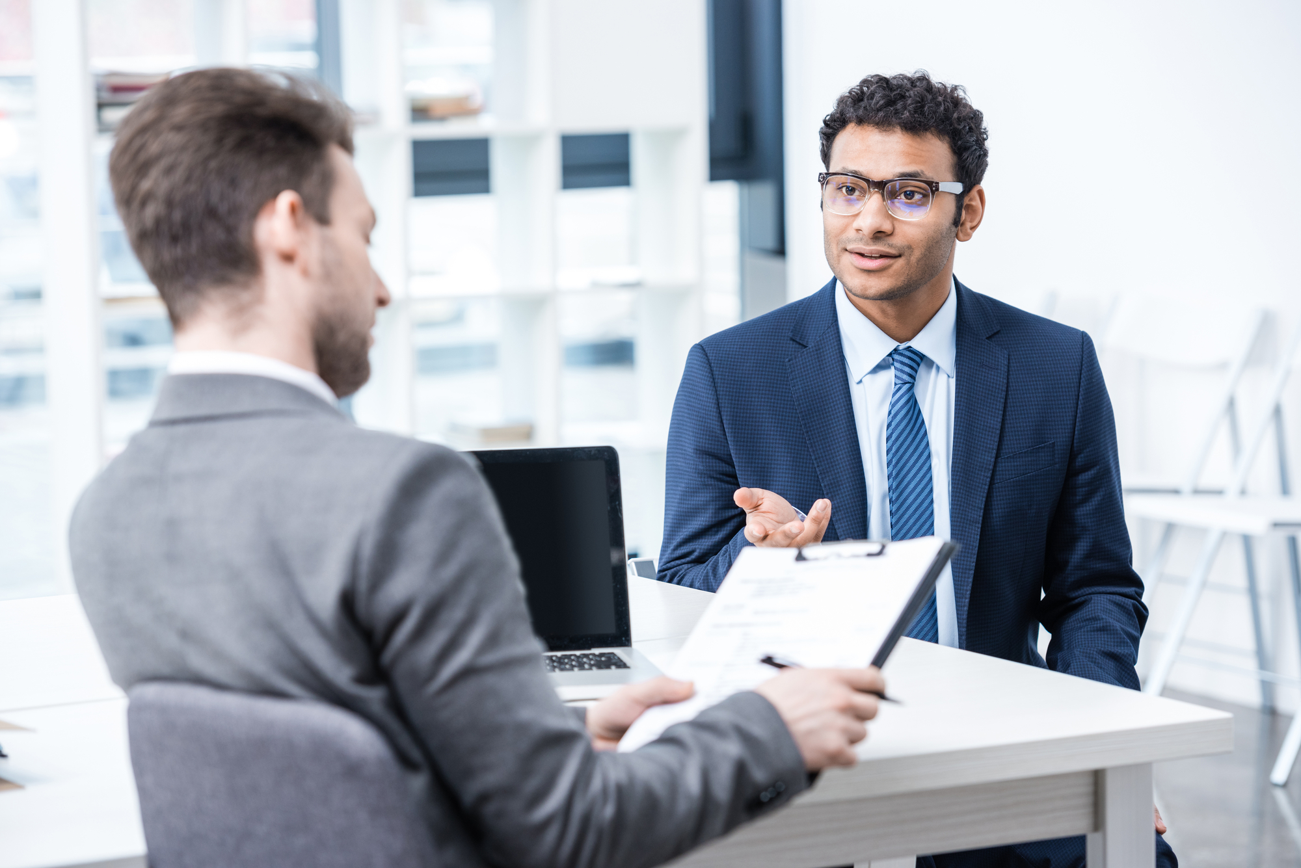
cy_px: 434
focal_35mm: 125
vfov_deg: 11.0
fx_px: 4519
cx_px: 650
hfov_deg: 16.4
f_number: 4
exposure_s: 1/125
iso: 400
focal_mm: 125
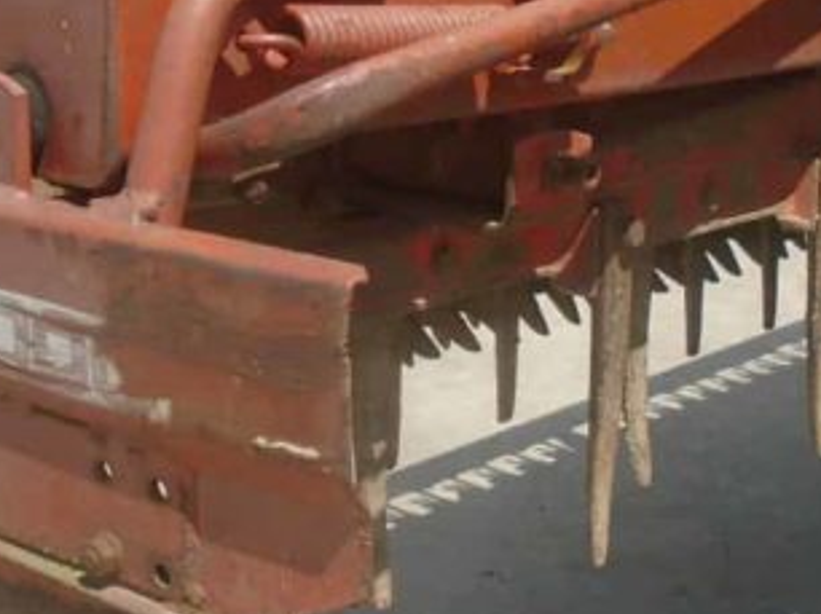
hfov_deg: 28.6
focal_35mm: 68
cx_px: 429
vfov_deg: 21.5
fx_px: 1612
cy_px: 193
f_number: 3.2
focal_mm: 4.6
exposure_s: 1/1000
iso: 100
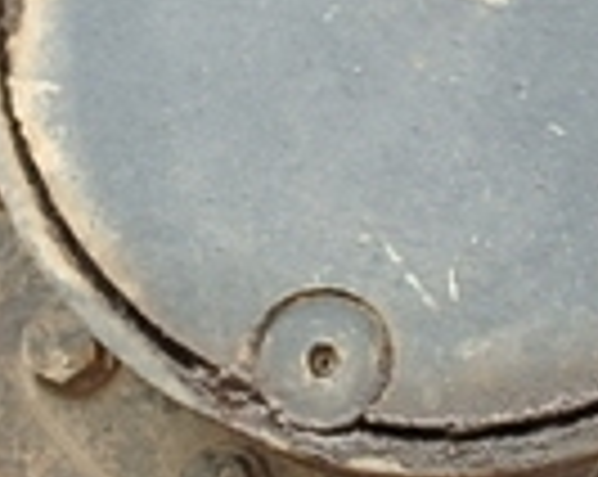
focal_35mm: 74
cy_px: 148
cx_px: 531
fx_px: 1308
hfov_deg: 25.0
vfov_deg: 20.6
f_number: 3.5
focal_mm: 3.7
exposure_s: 1/50
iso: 200
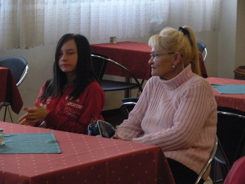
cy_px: 92
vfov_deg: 10.4
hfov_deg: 13.9
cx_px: 122
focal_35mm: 142
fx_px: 1005
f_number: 3.6
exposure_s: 1/15
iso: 400
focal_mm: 30
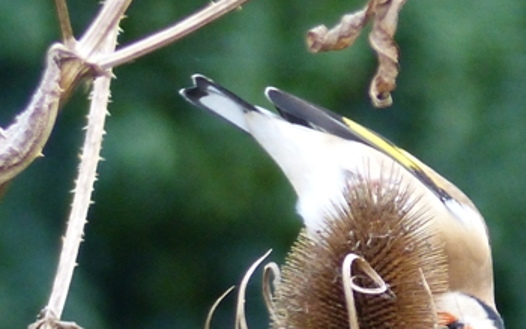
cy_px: 278
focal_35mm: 2323
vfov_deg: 0.6
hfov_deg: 0.9
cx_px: 403
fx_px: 33311
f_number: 2.8
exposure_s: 1/125
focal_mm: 108
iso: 320
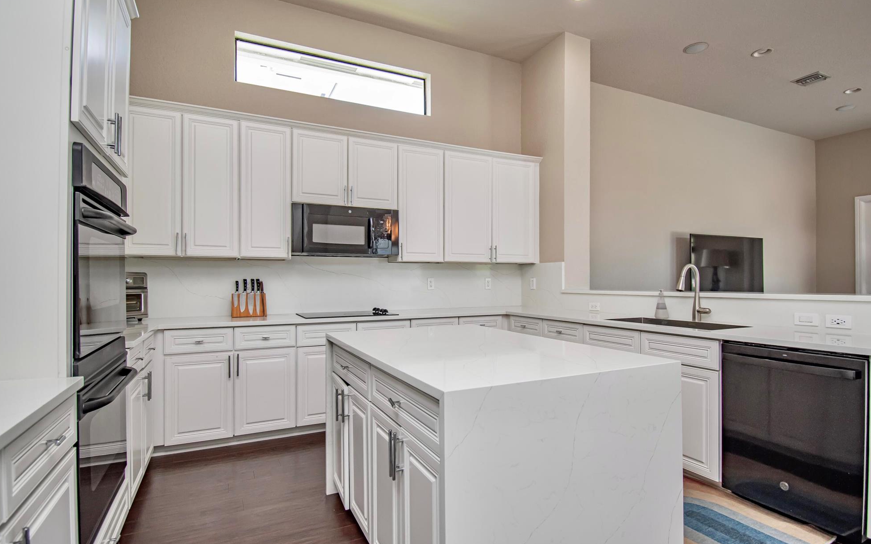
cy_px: 275
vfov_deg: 66.4
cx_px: 434
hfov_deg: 92.6
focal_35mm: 18
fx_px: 416
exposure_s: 1/100
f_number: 5
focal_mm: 11
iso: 800
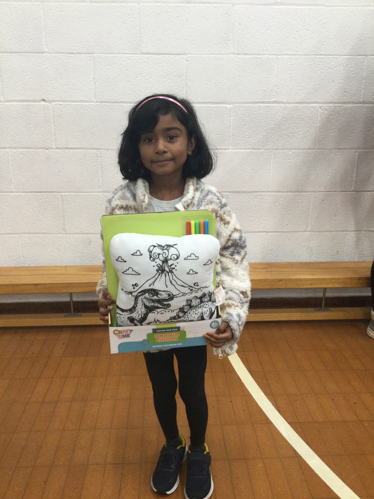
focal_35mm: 31
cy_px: 250
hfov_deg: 45.4
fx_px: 447
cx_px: 187
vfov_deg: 58.4
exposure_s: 1/33
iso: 160
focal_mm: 3.3
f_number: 2.4
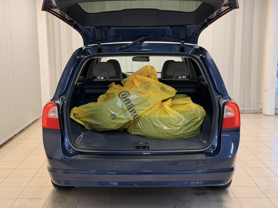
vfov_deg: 30.3
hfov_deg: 39.7
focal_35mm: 48
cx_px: 139
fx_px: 385
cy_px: 104
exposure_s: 1/50
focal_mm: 6.76
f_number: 1.78
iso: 100
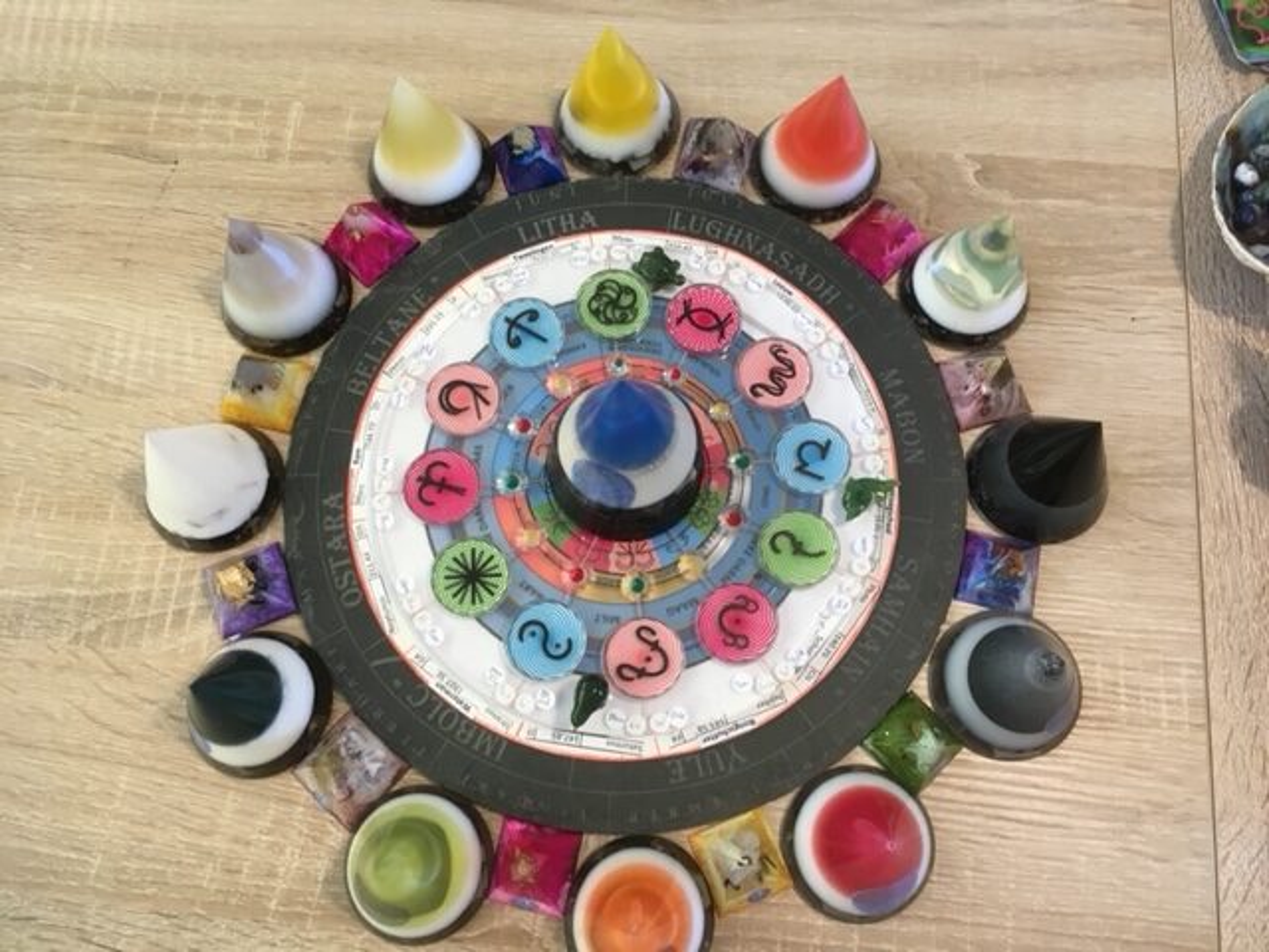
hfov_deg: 61.7
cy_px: 476
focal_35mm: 29
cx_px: 634
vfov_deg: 48.2
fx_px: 1063
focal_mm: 4.15
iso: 64
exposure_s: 1/33
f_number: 2.2
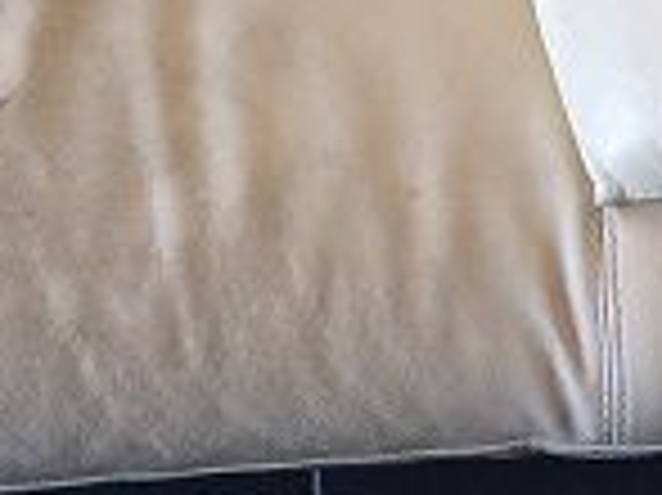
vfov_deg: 17.4
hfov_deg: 24.6
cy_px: -158
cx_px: 437
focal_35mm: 79
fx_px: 1510
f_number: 2.2
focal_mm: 4.15
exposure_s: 1/33
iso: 50
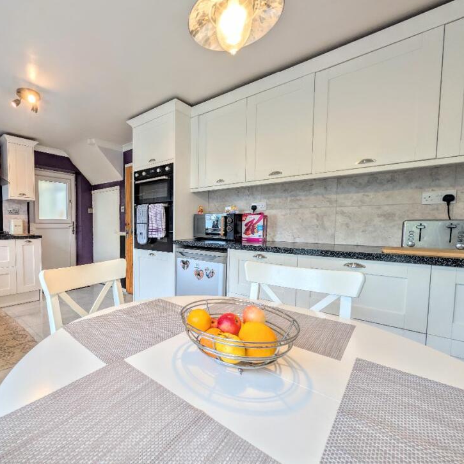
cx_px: 152
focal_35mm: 15
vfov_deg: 91.1
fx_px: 227
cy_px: 236
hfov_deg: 87.6
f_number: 1.7
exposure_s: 1/93.5
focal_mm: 2.02
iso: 44
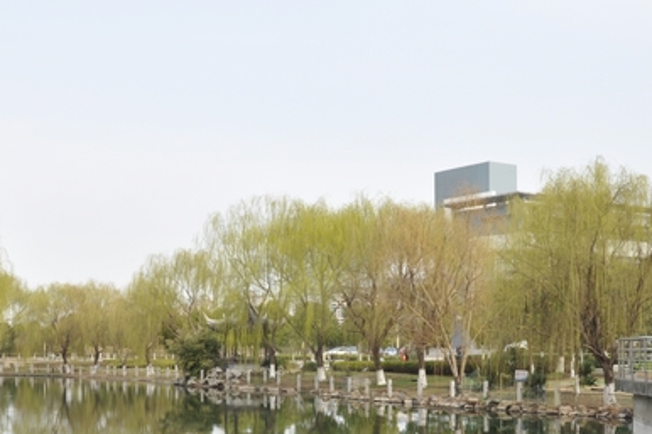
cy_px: 320
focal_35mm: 56
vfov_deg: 23.9
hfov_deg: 35.7
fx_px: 1014
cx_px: 323
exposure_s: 1/200
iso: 200
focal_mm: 24
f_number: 7.1
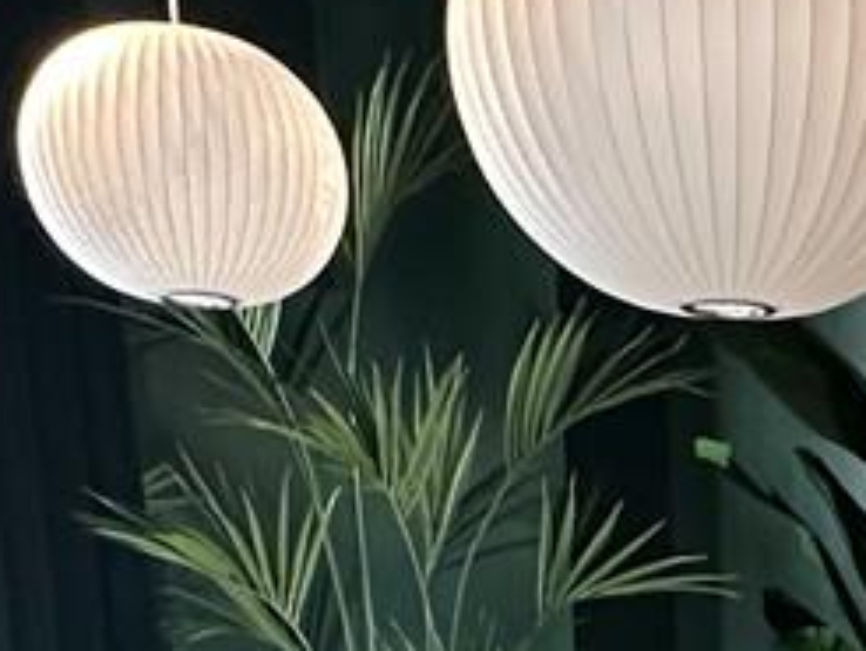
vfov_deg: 13.9
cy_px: 1274
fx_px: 2279
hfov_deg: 19.8
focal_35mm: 91
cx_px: 1130
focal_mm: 2.22
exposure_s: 1/60
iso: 400
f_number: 2.2
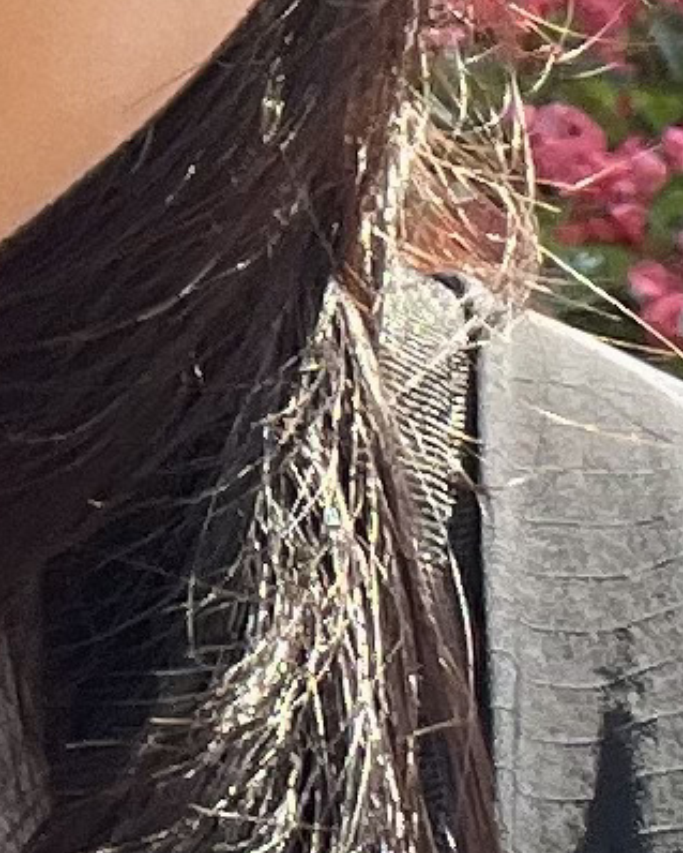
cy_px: -418
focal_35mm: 227
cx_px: -482
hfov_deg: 6.7
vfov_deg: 8.3
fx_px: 5729
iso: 25
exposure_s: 1/135
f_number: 2.2
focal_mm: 2.71
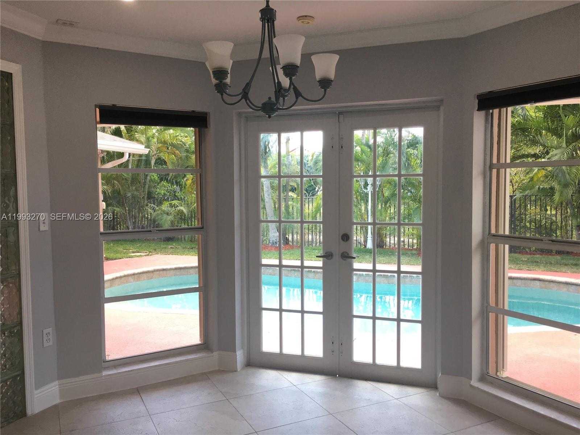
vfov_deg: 48.2
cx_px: 290
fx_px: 486
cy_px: 218
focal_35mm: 29
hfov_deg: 61.7
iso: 40
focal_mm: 4.15
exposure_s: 1/120
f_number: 2.2
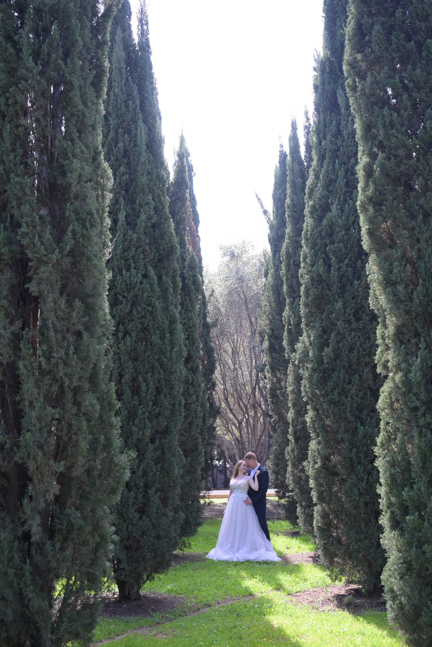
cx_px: 216
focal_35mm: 40
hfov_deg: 33.4
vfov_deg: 48.4
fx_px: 719
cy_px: 324
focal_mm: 40
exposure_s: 1/250
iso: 125
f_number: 3.5
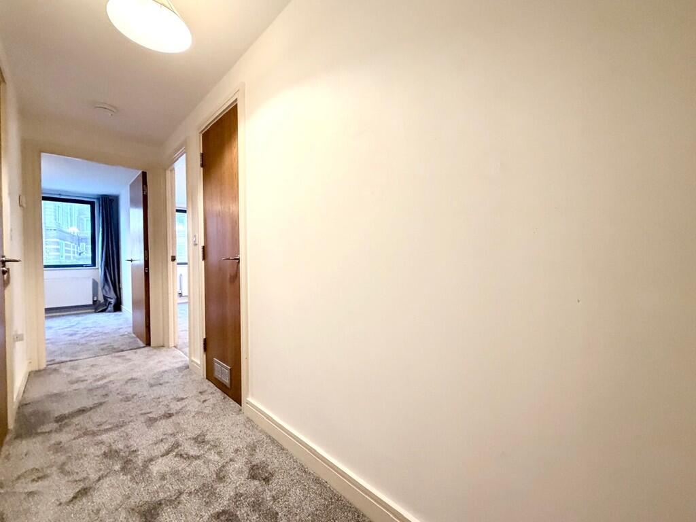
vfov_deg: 85.7
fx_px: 281
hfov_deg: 102.1
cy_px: 261
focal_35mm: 14
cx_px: 348
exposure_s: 1/50
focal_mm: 2.22
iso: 400
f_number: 2.2
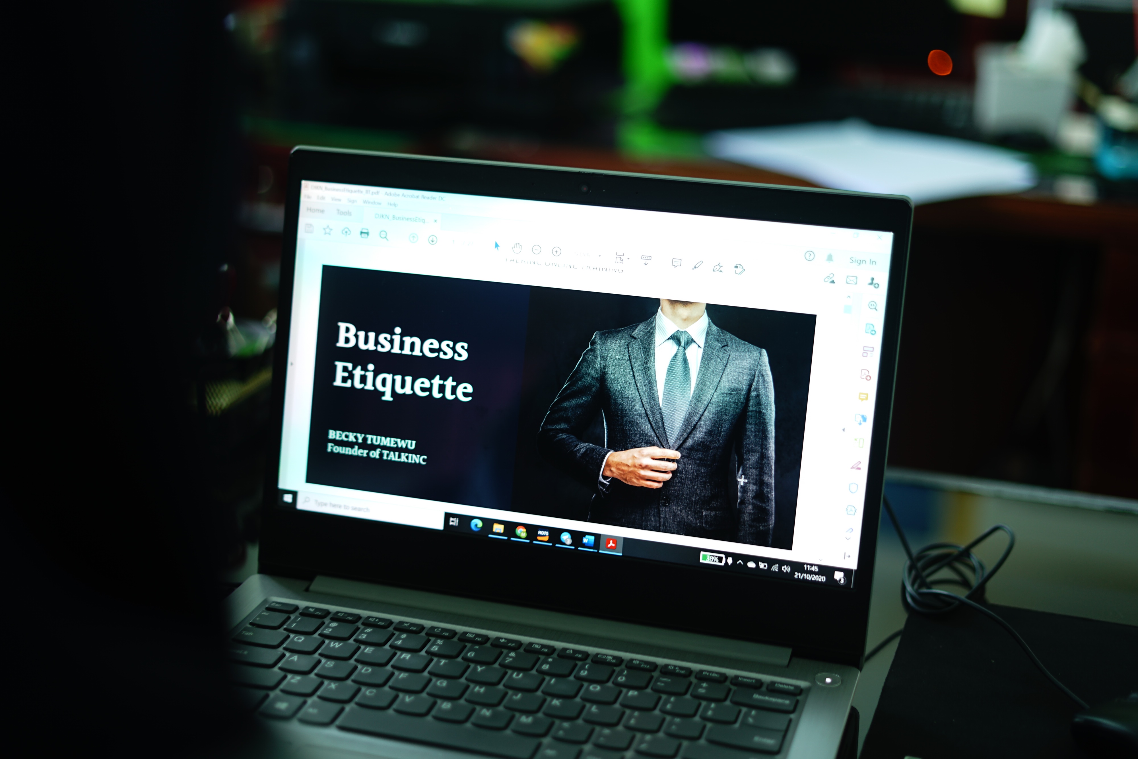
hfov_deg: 39.6
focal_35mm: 50
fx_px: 1580
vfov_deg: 27.0
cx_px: 569
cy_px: 380
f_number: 1.8
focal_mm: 50
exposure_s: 1/3
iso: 80
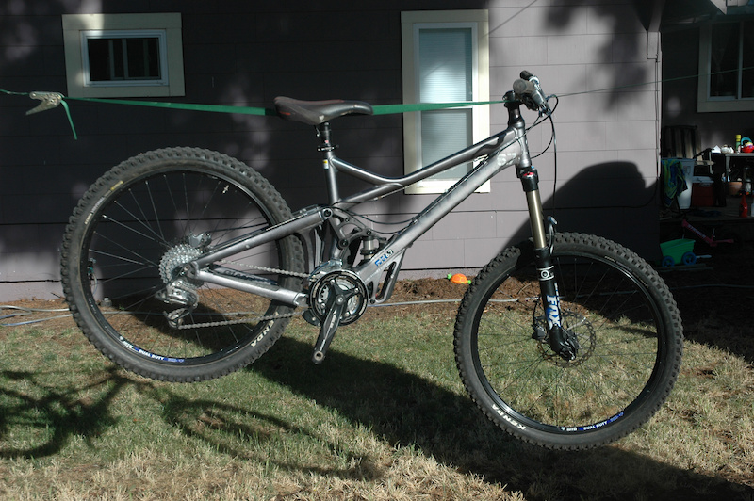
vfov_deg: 26.4
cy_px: 250
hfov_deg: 38.9
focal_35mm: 51
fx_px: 1067
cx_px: 377
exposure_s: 1/250
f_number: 8
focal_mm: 34
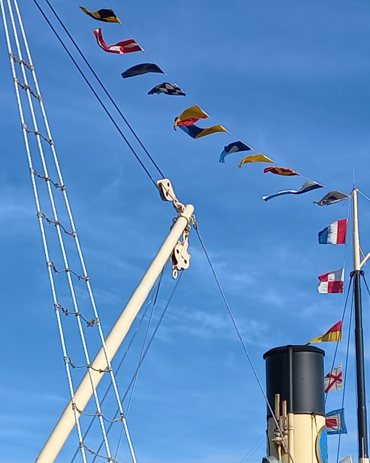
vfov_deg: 18.2
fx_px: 1424
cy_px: 419
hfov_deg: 14.6
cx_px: 8
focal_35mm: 104
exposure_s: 1/1088
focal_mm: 4.6
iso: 25
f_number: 1.8
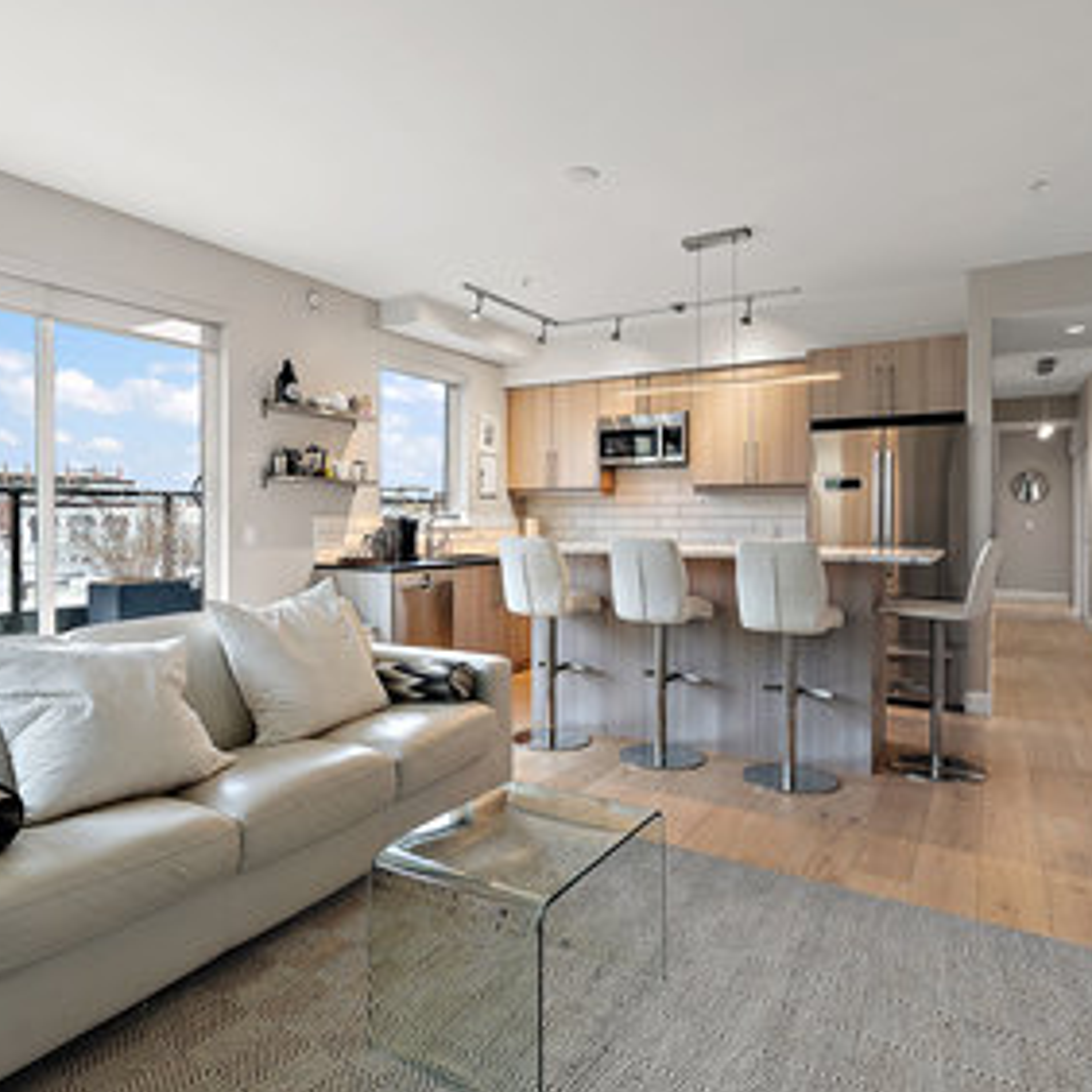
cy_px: 538
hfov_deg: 72.1
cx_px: 532
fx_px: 749
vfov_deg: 72.1
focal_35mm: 21
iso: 320
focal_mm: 16
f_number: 7.1
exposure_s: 1/2.5
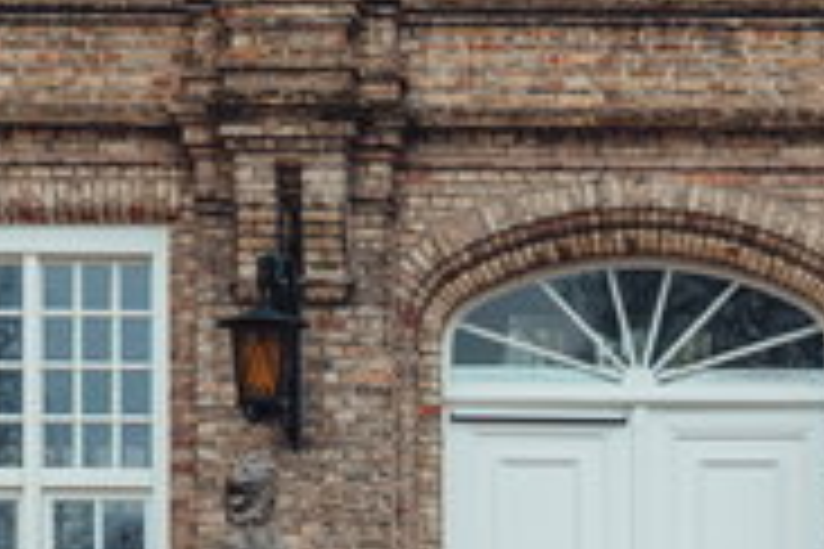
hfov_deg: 13.9
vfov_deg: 9.3
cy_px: 524
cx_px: 635
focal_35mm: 147
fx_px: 3364
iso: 400
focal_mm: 35
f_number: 4.5
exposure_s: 1/160
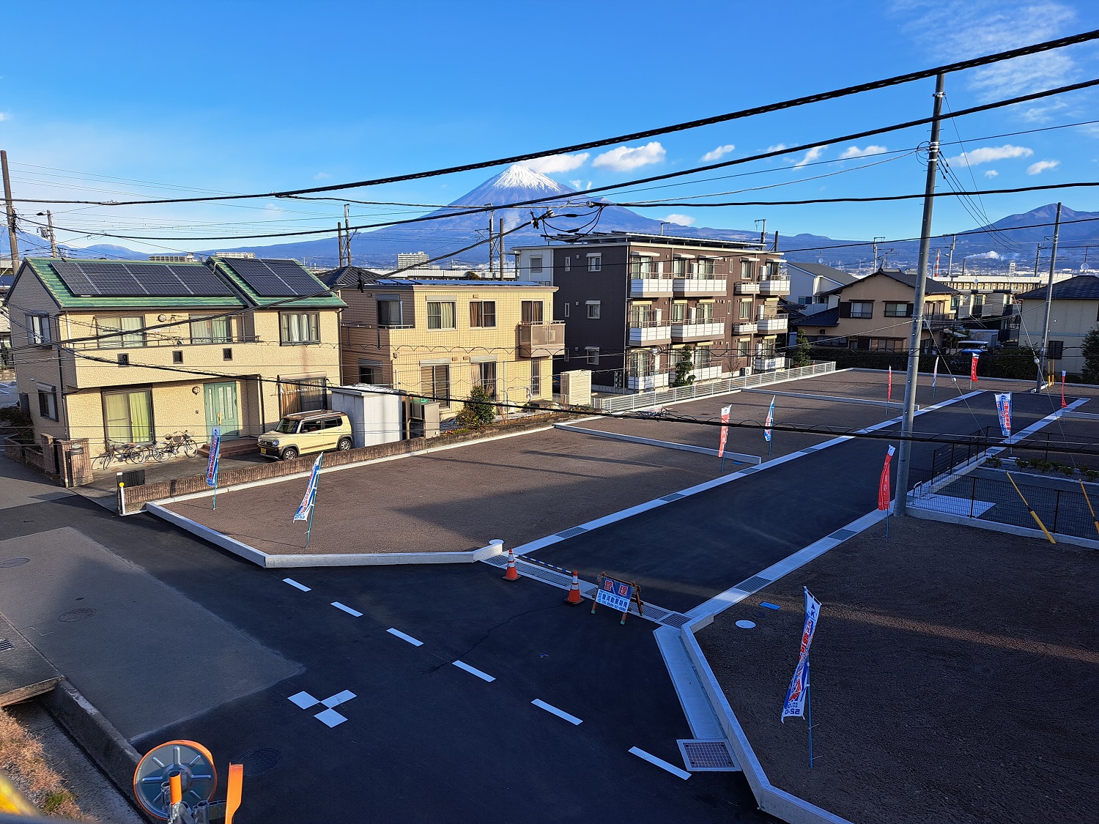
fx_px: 762
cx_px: 550
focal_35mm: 24
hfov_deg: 71.6
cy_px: 412
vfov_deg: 56.8
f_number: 1.8
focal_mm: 5.23
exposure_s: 1/1001
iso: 50
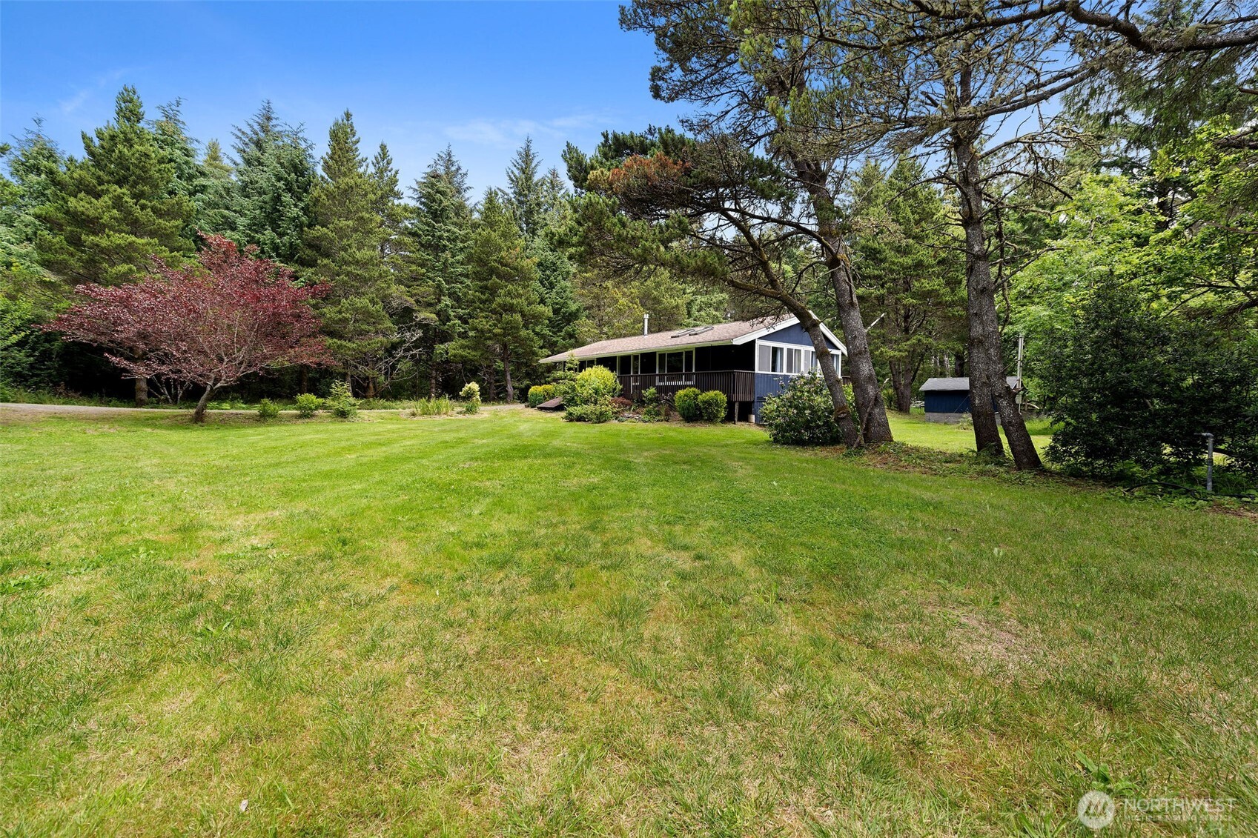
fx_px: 489
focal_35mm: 14
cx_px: 629
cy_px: 419
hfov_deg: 104.3
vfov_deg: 81.2
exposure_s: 1/250
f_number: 5
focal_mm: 14
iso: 200
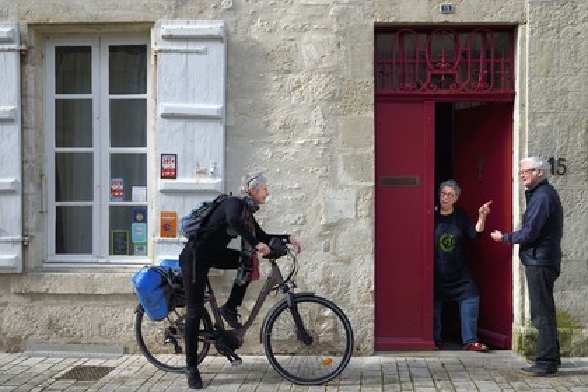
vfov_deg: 37.9
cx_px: 294
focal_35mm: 35
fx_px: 572
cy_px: 196
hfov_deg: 54.4
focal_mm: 35
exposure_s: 1/200
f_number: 11
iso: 200
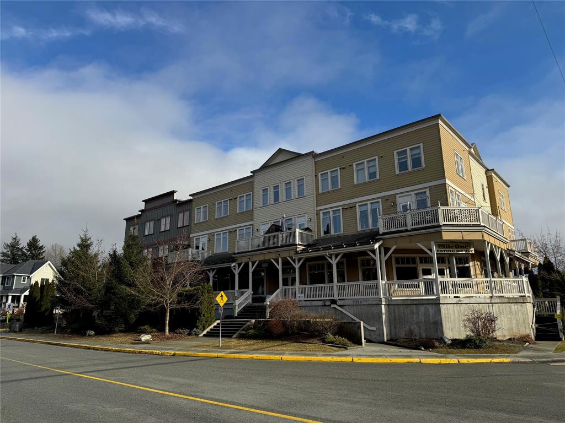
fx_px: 392
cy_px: 212
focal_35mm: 24
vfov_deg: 56.8
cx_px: 282
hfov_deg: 71.6
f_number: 1.78
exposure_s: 1/4310
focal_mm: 6.76
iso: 80
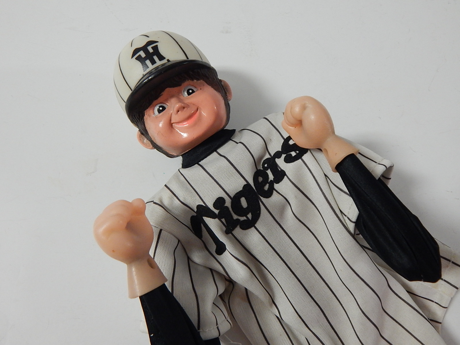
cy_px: 172
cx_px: 230
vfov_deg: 45.4
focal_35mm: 31
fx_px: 412
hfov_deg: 58.4
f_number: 3.2
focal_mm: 5.6
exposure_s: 1/50
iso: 400
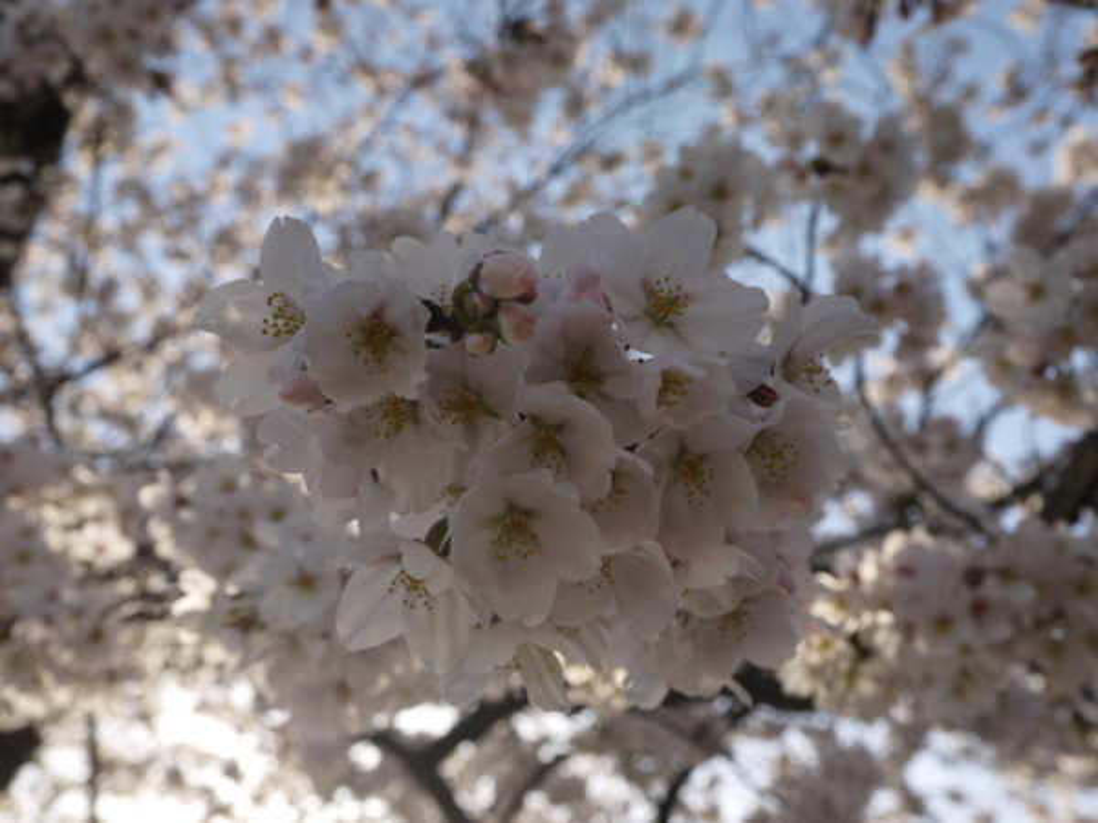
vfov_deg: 39.7
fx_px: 1142
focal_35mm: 36
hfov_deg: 51.4
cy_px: 412
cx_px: 549
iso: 160
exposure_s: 1/320
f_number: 7.1
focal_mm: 18
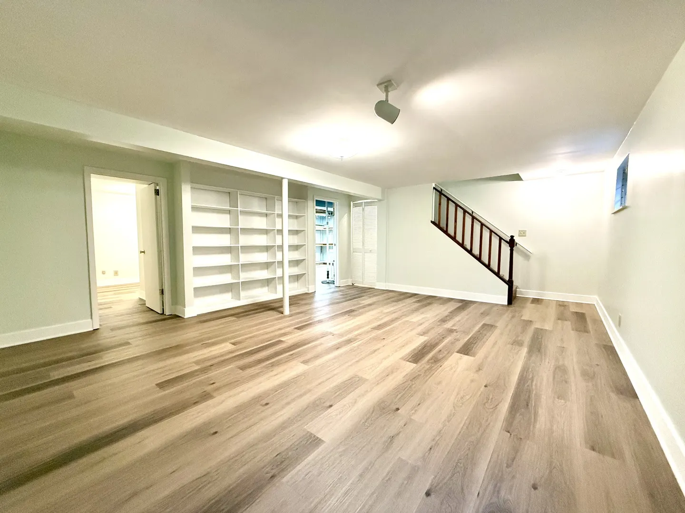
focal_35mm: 14
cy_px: 256
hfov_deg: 102.1
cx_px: 342
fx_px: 277
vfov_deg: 85.7
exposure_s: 1/120
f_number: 2.2
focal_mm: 2.22
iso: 640
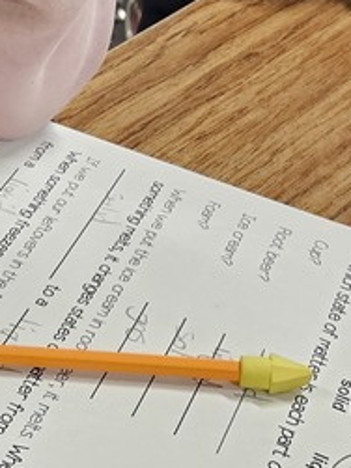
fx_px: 1272
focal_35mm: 94
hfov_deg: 15.6
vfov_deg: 19.6
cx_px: 49
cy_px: -95
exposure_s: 1/120
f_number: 1.7
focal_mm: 6.3
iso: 800
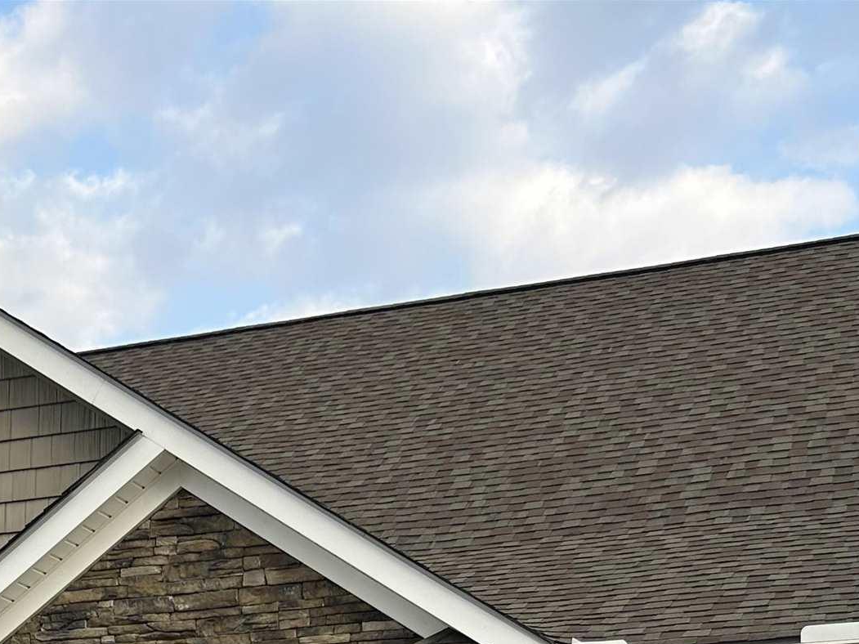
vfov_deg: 17.6
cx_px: 213
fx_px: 1886
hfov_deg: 25.4
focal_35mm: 76
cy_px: 941
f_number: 1.5
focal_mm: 5.7
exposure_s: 1/1100
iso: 50
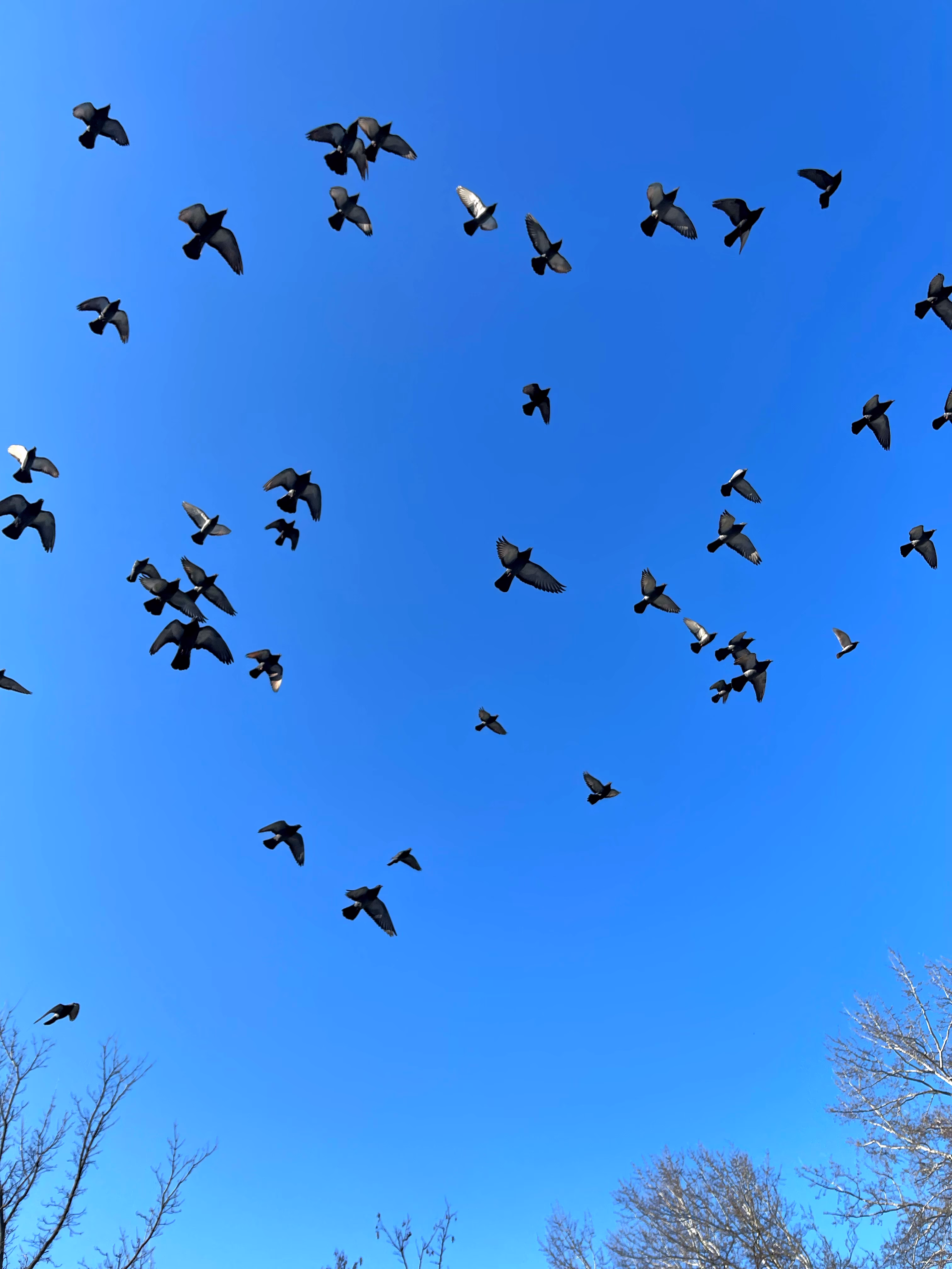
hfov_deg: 53.1
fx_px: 953
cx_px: 476
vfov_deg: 67.3
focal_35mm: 26
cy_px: 634
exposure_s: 1/813
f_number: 1.6
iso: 32
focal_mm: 5.1
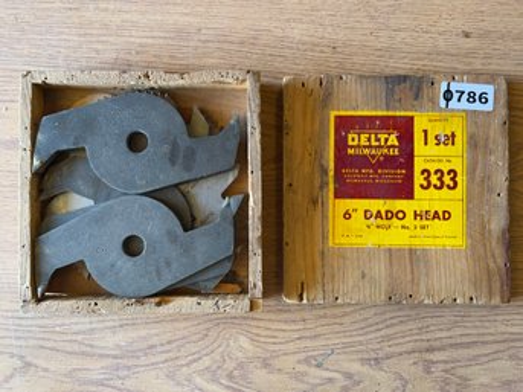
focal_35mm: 26
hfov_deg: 67.3
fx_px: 393
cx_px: 262
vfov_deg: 53.0
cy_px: 196
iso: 125
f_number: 1.5
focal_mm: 5.7
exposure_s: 1/60
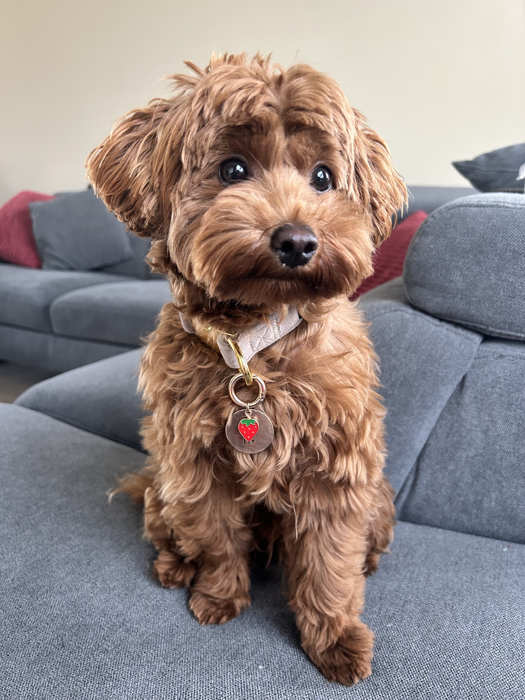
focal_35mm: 26
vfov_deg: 67.3
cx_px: 262
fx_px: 526
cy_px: 350
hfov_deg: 53.1
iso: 250
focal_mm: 5.7
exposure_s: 1/60
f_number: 1.5
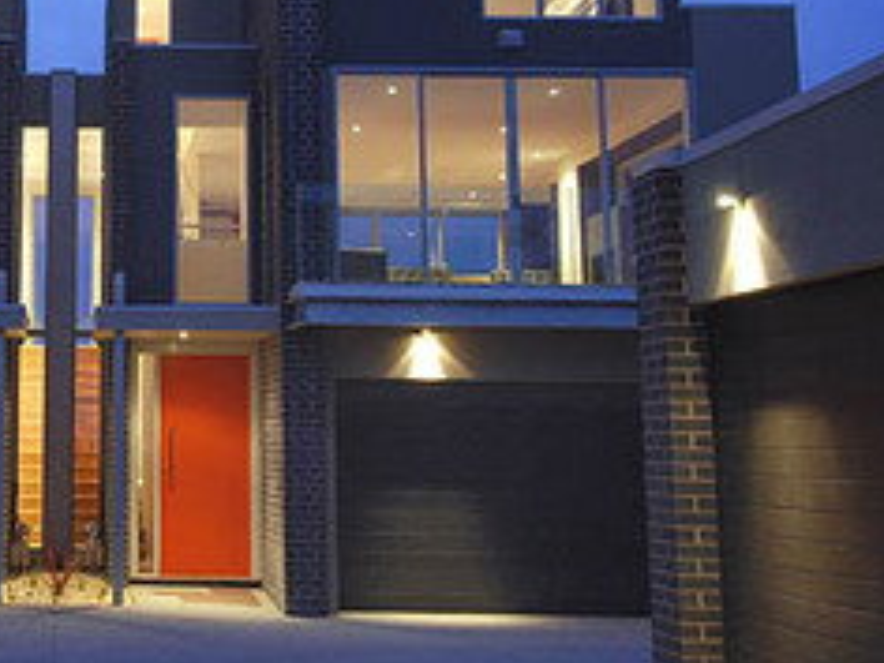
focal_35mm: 66
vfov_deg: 22.1
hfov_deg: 28.1
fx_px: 1685
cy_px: 178
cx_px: 67
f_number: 7.1
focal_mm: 24
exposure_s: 1/1.6
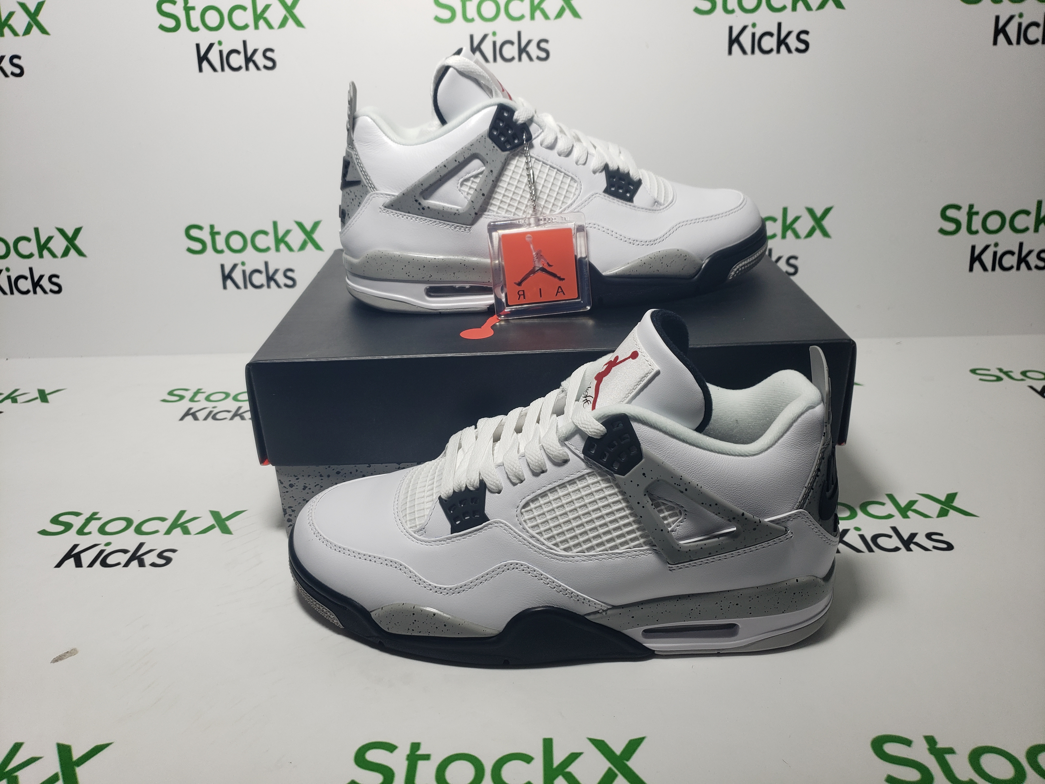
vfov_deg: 53.1
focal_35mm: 26
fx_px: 785
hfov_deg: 67.3
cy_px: 392
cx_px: 522
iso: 50
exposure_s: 1/445
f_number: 1.5
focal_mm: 4.3
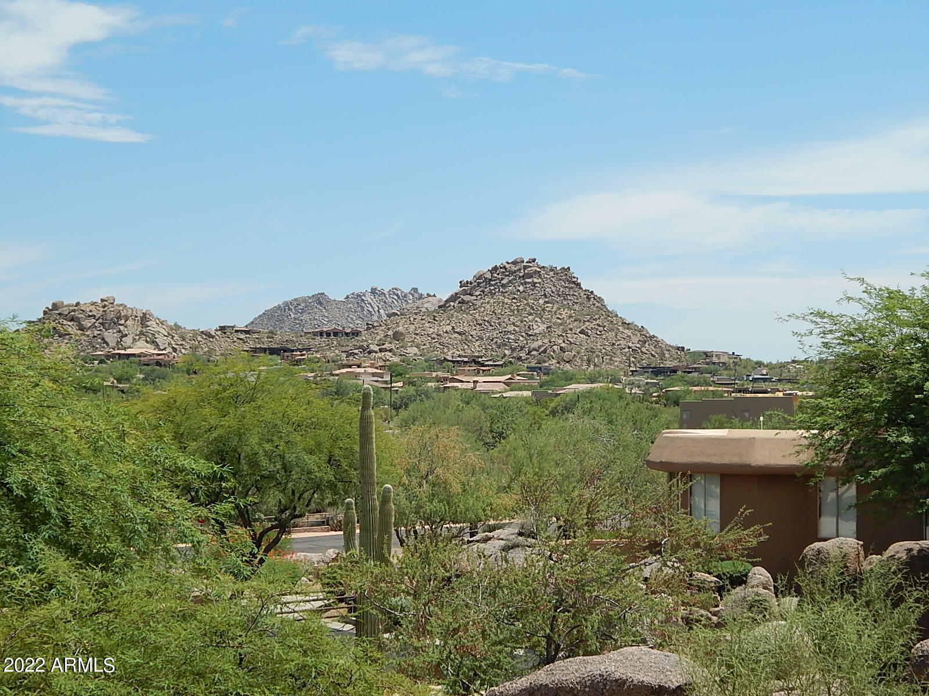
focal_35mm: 61
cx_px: 464
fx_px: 1637
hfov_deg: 31.7
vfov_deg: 24.0
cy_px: 348
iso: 125
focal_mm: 10.9
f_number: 7.9
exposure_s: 1/400
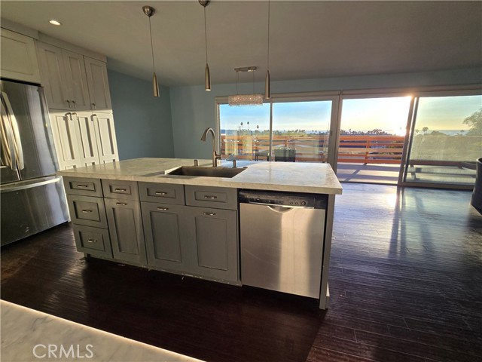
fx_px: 181
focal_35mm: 13
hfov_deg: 106.2
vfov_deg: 89.9
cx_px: 241
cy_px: 181
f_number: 2.2
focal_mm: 2.2
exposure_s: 1/765
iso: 50
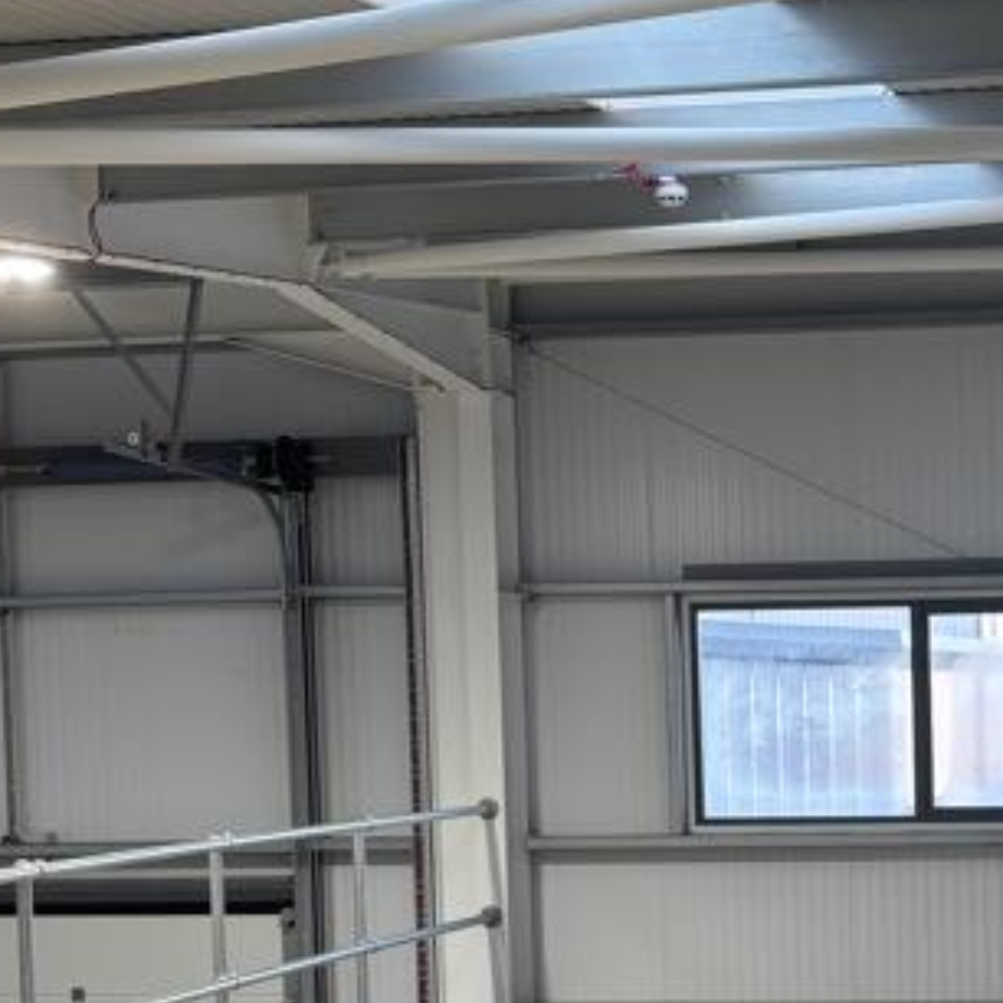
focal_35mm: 77
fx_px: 2524
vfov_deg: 22.1
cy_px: 846
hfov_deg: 21.7
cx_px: 1006
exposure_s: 1/100
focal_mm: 5.96
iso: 80
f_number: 1.6
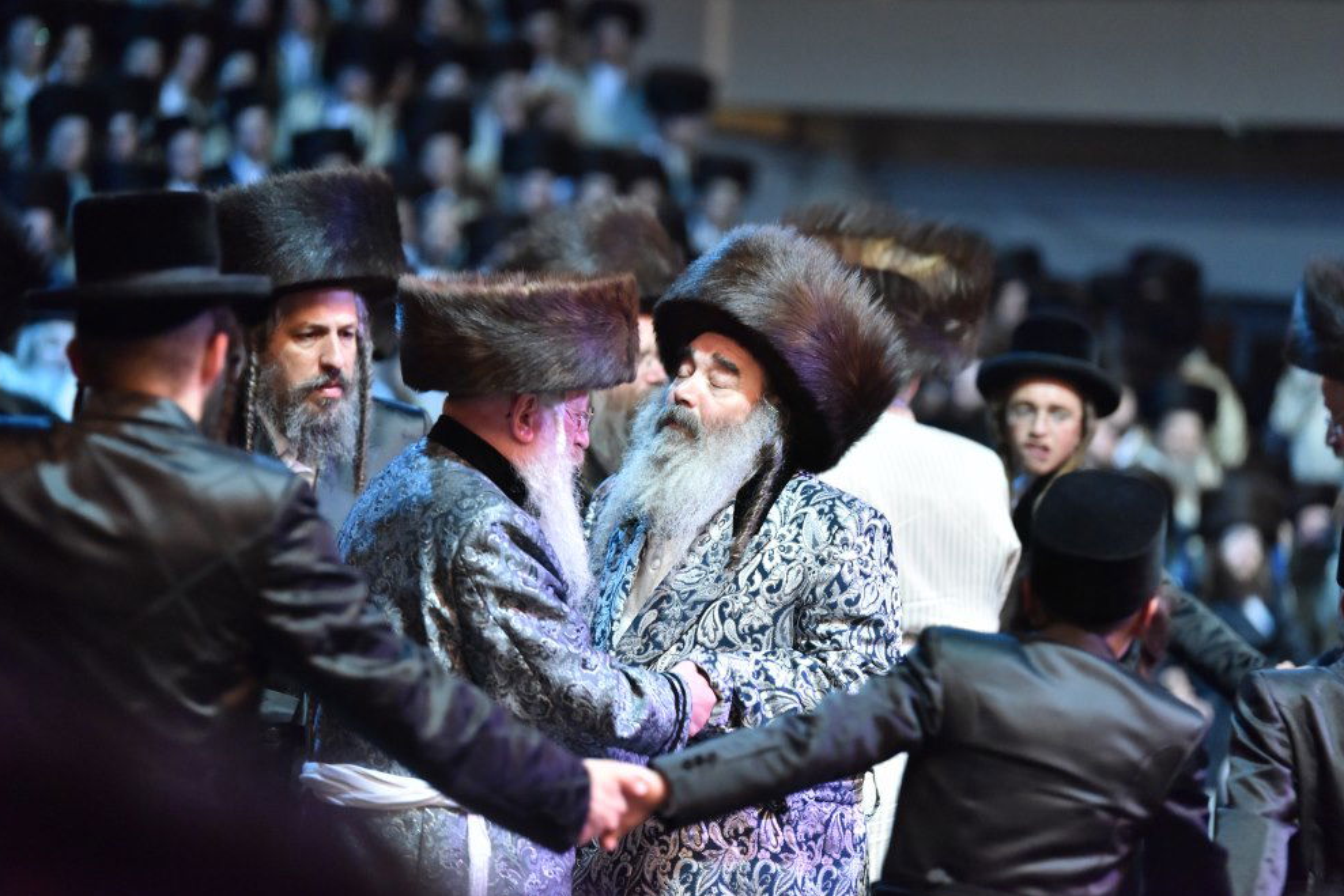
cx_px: 692
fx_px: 6384
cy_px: 441
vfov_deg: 8.0
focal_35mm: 171
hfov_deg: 12.0
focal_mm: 165
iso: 3200
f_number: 2.8
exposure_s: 1/160
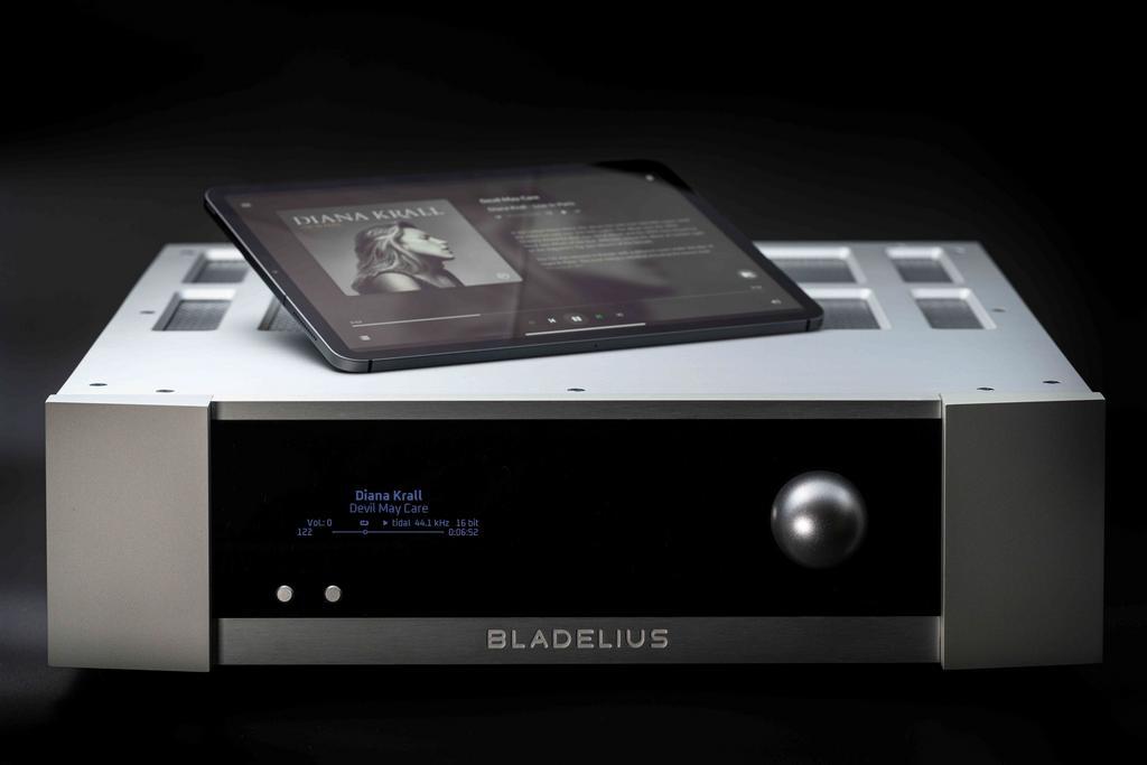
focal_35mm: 110
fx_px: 3505
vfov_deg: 12.5
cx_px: 574
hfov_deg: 18.6
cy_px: 382
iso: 64
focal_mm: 110
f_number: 8
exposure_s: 1/2.5
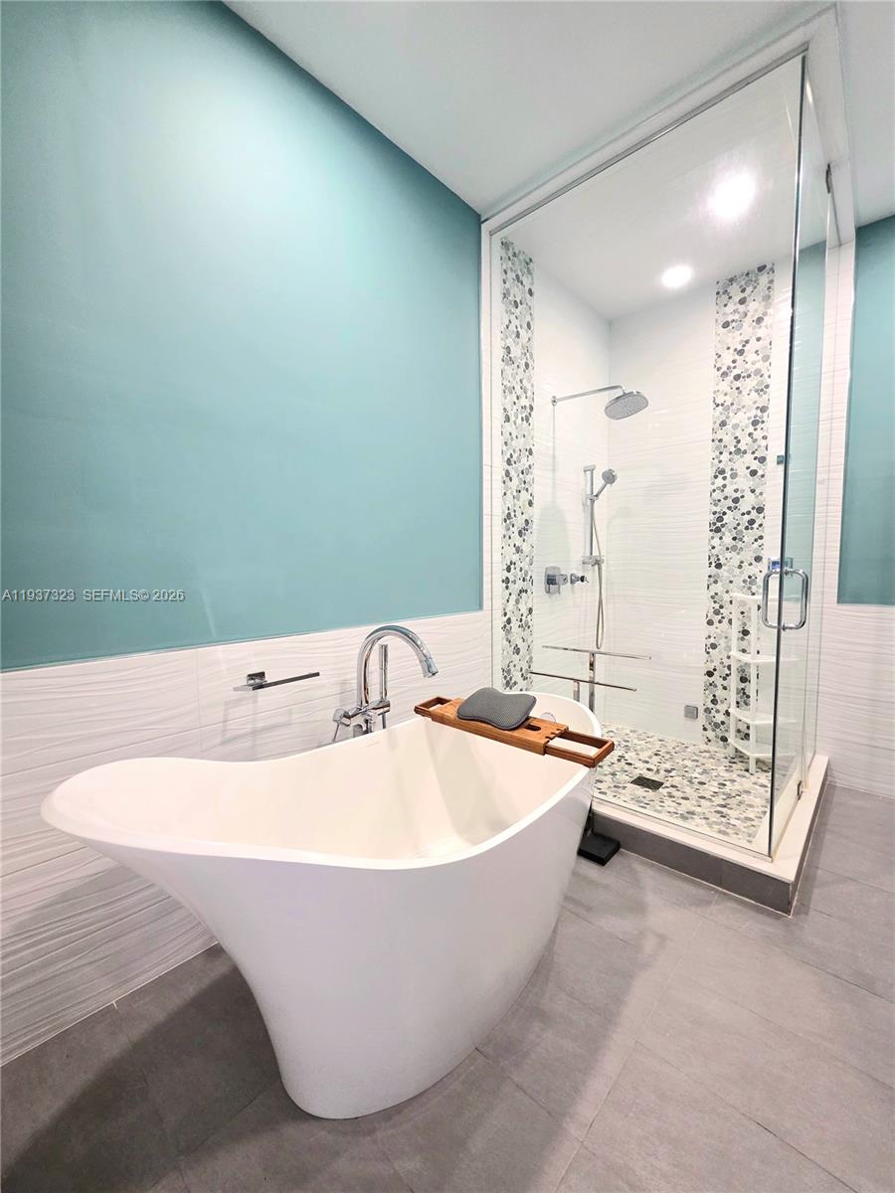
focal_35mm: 13
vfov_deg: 106.2
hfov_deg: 89.9
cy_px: 596
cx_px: 448
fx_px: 448
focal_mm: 2.2
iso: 320
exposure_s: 1/60.2
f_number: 1.9
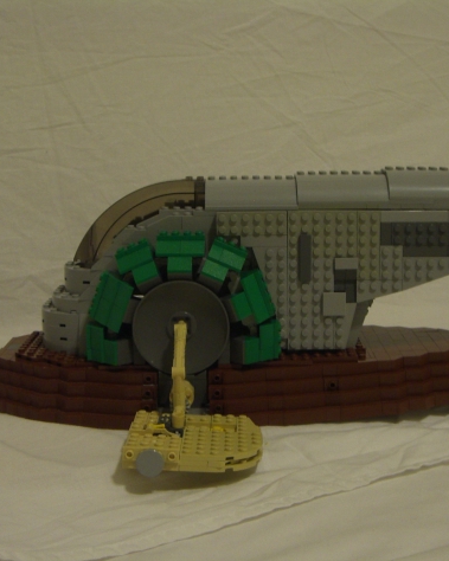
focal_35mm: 62
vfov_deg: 30.5
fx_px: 1030
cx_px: 262
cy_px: 279
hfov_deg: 24.6
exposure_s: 1/8
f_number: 3
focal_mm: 7.6
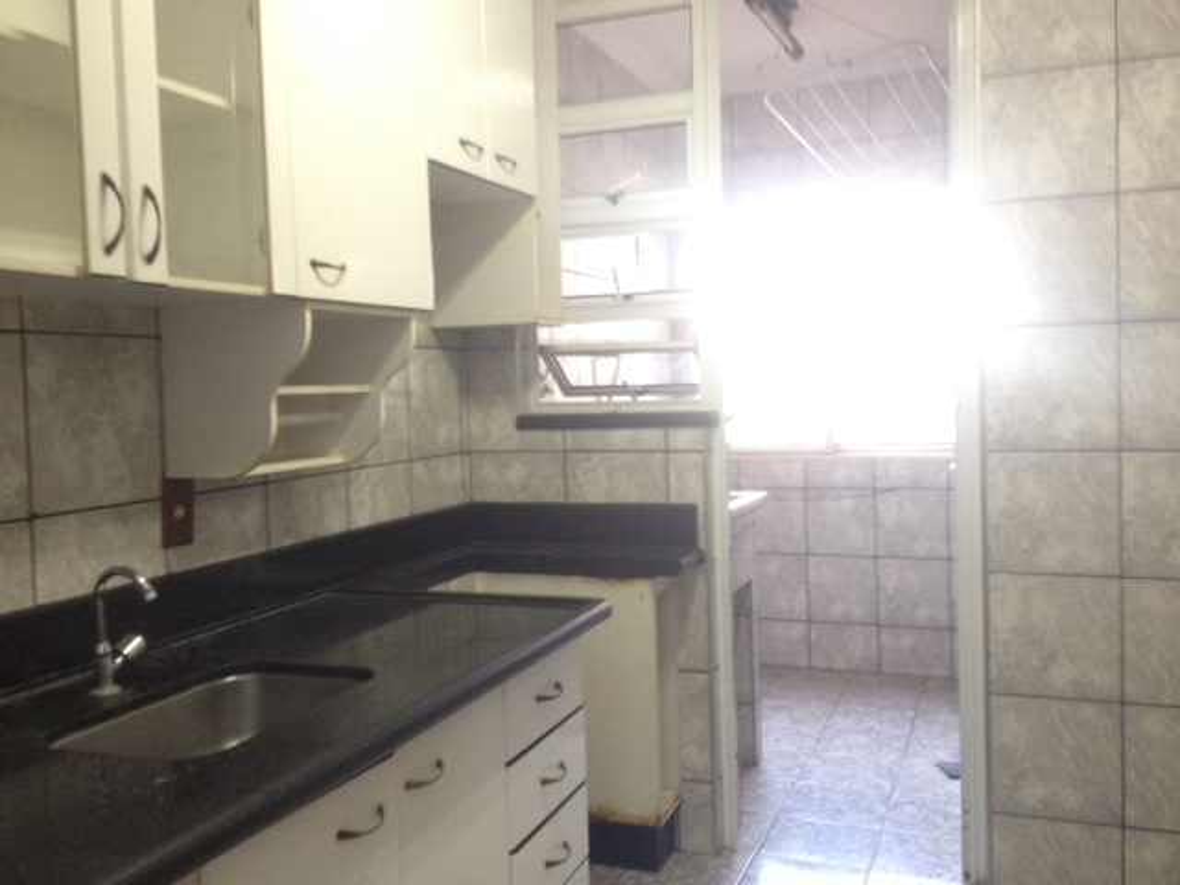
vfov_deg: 40.7
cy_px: 442
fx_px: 1193
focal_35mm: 35
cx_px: 590
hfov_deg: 52.6
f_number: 2.4
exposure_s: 1/20
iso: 200
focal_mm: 4.28
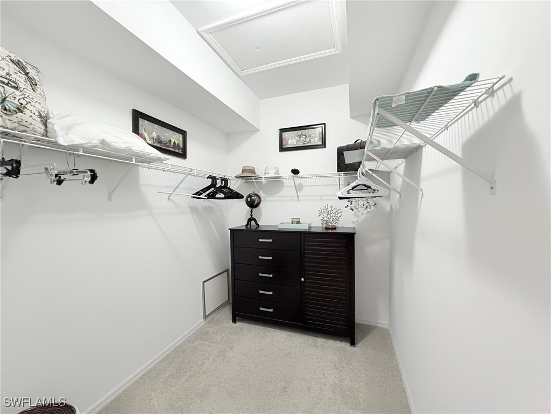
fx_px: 223
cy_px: 207
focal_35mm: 14
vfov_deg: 85.7
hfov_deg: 102.1
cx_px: 276
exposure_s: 1/60
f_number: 2.2
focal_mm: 2.22
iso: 640
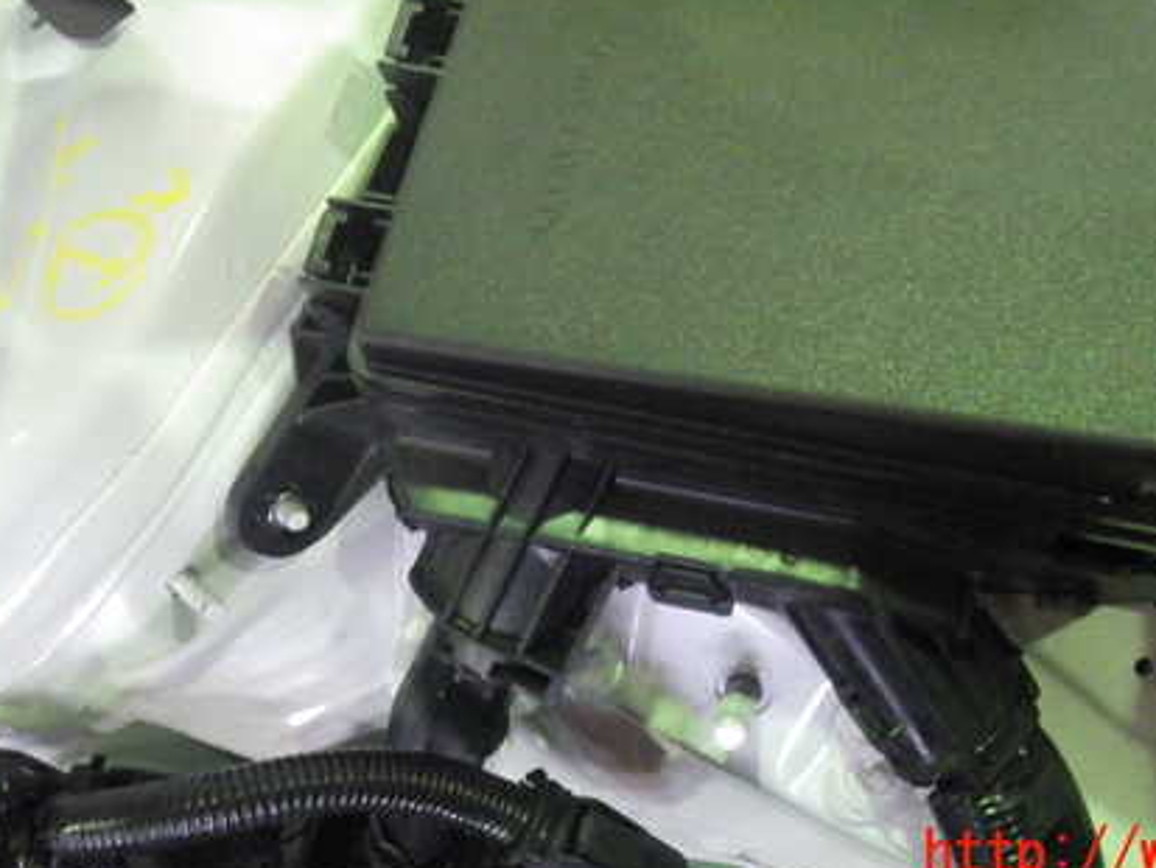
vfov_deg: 31.8
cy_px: 260
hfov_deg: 41.8
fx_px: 1503
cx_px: 717
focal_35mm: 45
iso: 1600
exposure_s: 1/15
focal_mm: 5.5
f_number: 2.3
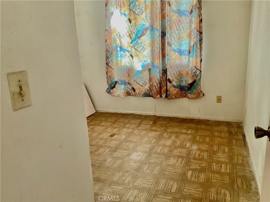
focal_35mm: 29
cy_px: 101
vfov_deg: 48.2
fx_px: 226
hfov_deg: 61.7
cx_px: 135
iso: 320
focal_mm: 3
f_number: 1.8
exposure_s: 1/40
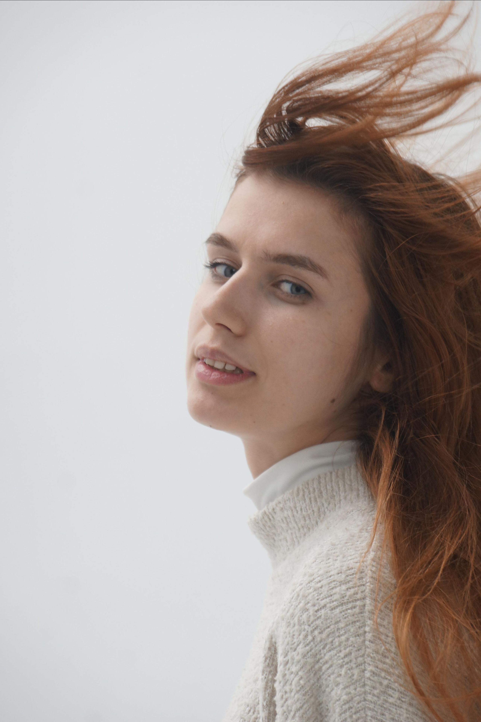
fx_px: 4058
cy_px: 361
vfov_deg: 10.2
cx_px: 240
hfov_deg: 6.8
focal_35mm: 202
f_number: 5.6
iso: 400
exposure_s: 1/160
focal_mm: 135
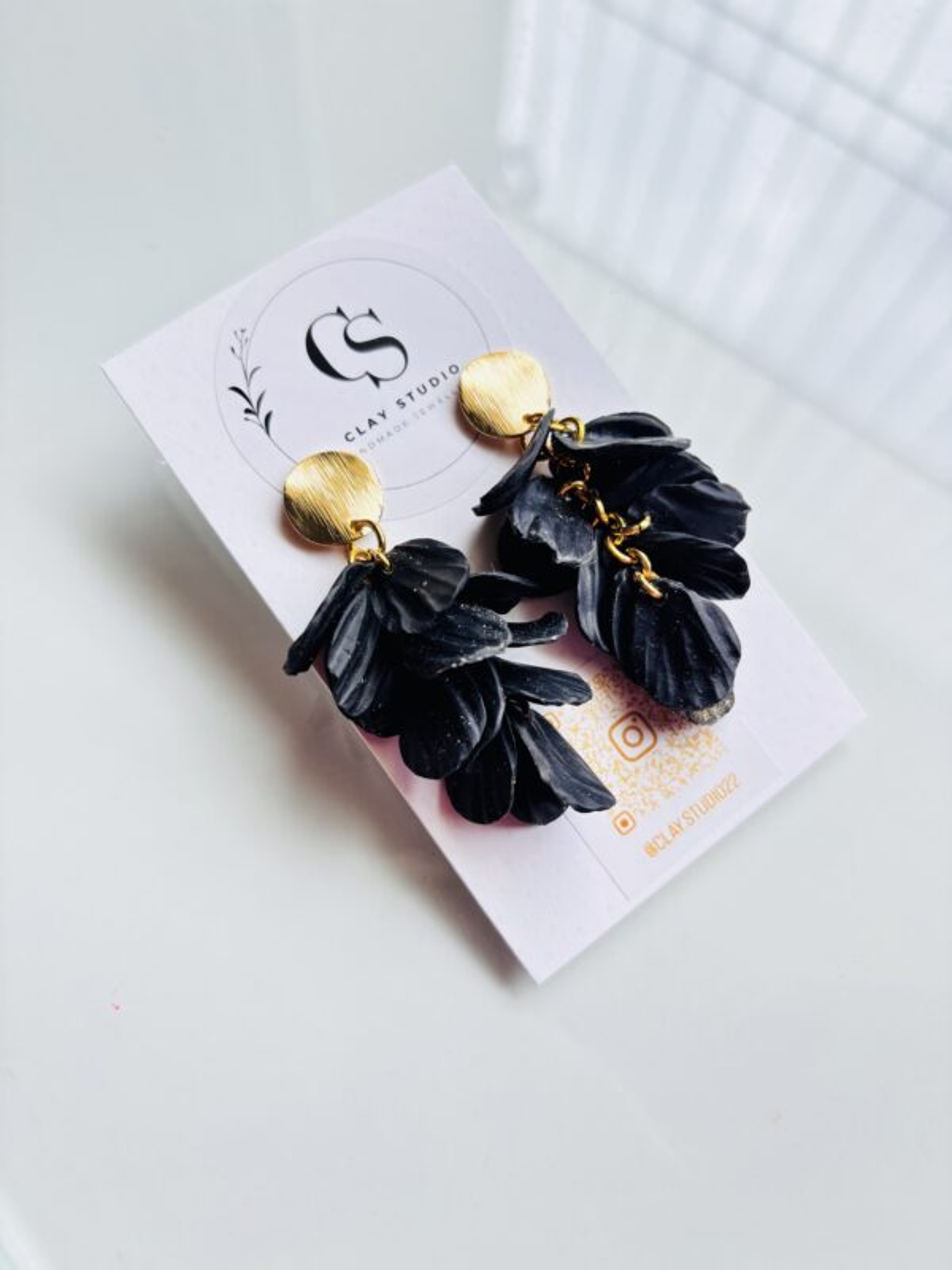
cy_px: 635
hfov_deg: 53.1
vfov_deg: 67.3
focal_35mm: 26
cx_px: 476
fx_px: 953
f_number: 1.6
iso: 50
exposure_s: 1/340
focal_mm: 5.96
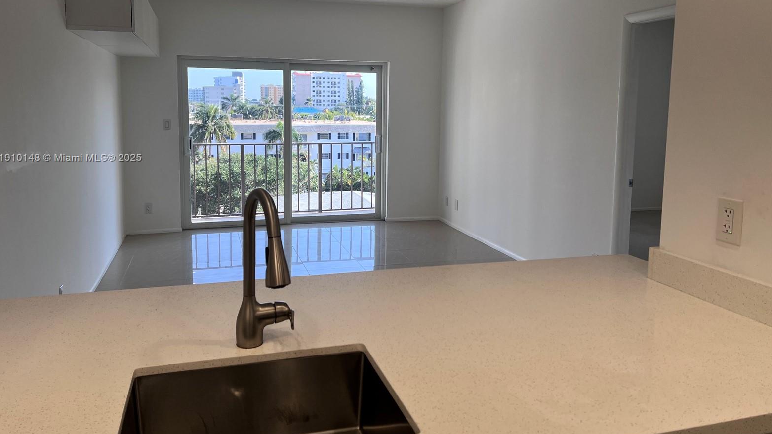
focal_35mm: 29
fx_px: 594
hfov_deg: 66.1
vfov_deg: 39.9
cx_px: 379
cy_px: 158
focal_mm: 5.7
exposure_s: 1/243
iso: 40
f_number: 1.5
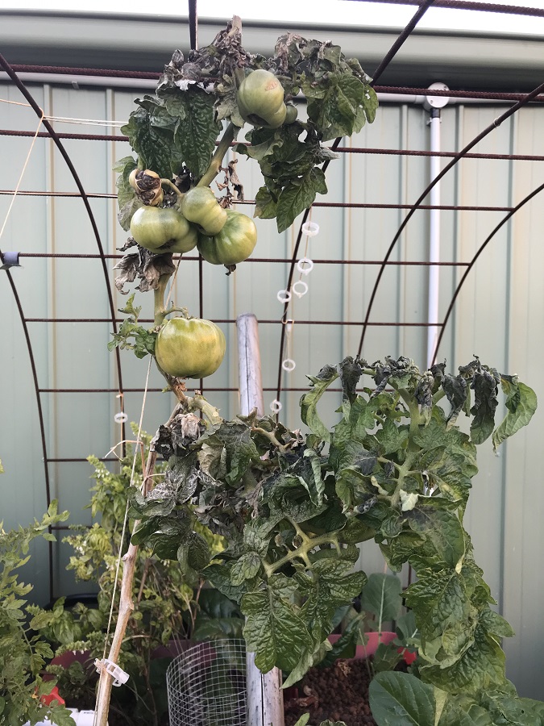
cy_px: 363
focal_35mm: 28
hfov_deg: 49.7
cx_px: 272
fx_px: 587
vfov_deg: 63.4
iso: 32
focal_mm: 3.99
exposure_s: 1/50
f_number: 1.8
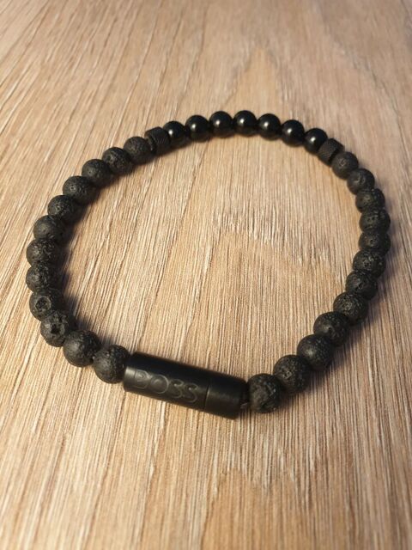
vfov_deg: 67.3
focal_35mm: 26
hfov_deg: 53.1
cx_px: 206
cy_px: 275
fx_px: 413
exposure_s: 1/33
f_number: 2.4
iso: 250
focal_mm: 4.3
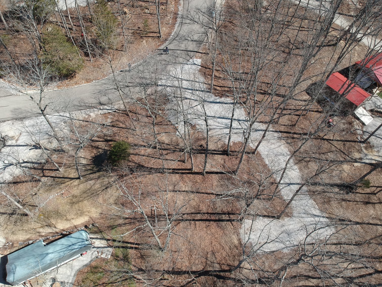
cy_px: 144
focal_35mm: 25
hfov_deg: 69.4
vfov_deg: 54.9
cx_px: 191
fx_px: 276
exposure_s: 1/640
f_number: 2.6
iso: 100
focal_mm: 4.49
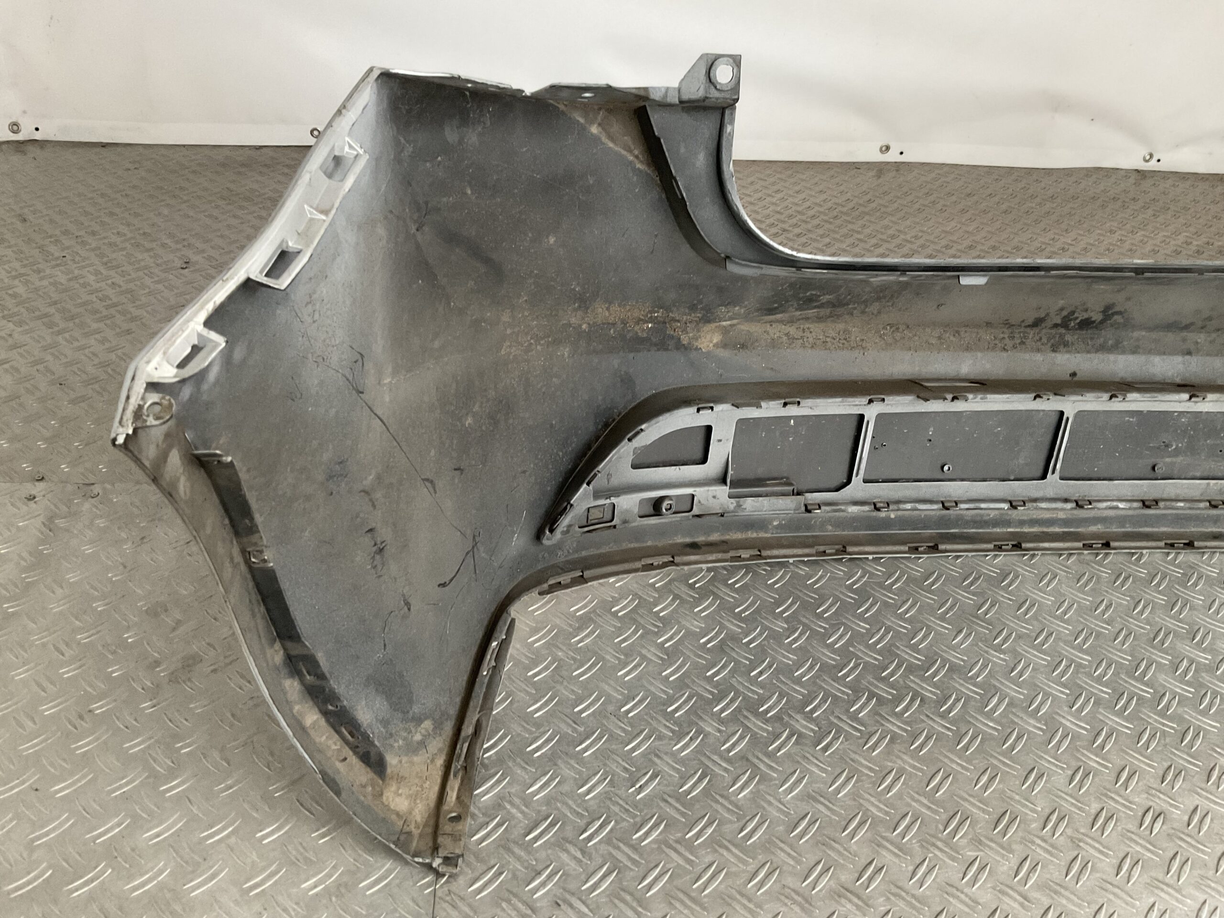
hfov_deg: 61.7
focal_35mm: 29
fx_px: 1025
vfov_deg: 48.2
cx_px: 612
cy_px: 459
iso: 200
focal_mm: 3
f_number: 1.8
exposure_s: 1/60
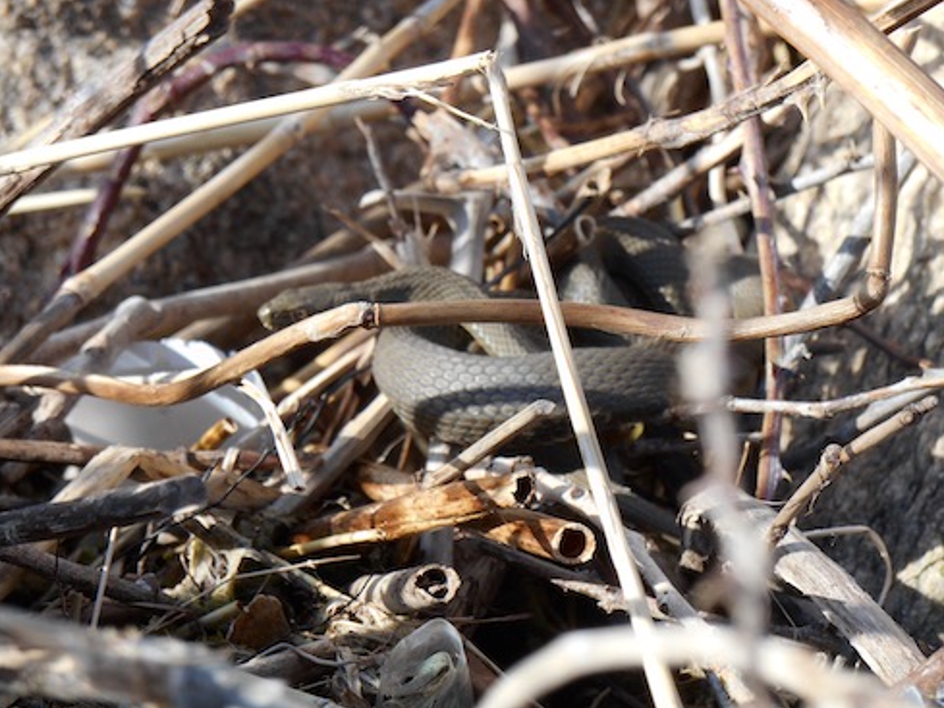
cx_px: 477
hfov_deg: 14.0
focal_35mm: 141
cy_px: 348
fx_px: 3846
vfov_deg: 10.5
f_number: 5.7
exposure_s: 1/125
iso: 80
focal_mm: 24.7
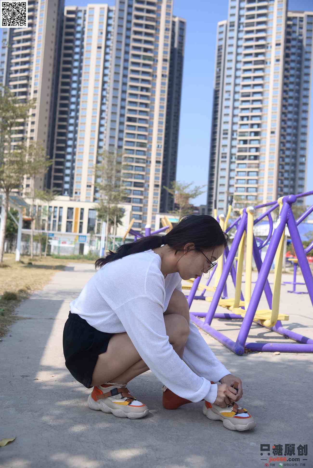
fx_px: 456
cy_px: 234
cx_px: 156
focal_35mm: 35
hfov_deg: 37.9
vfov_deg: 54.4
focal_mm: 35
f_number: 5.6
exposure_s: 1/1000
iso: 160
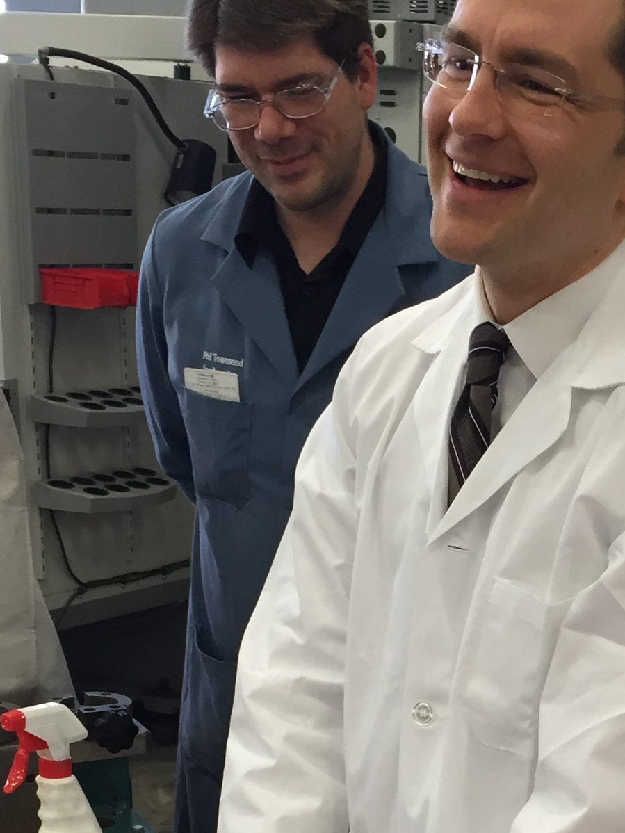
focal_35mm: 79
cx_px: 574
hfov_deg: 18.3
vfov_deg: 23.8
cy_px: 806
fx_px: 1901
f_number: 2.2
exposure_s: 1/60
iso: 40
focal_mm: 4.15
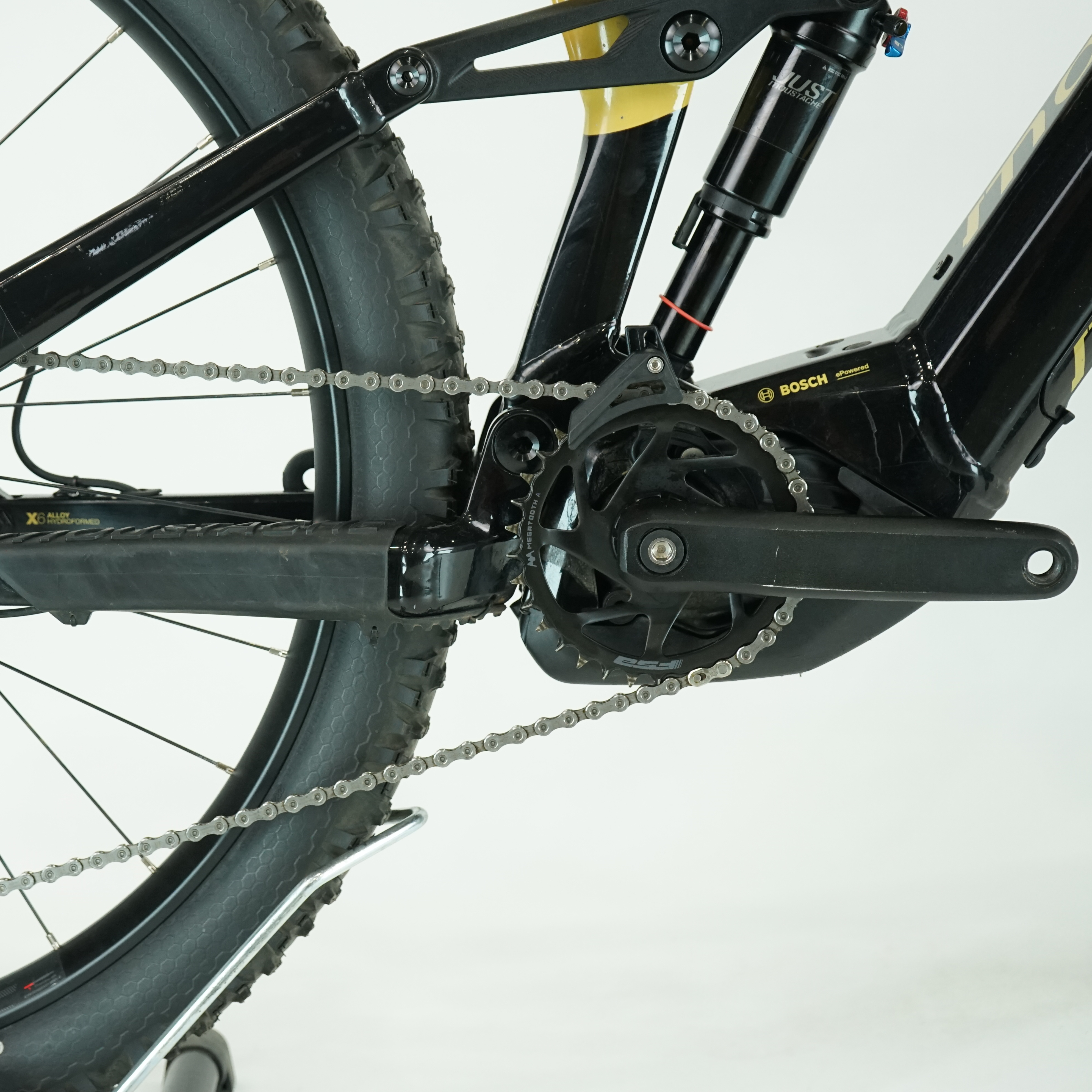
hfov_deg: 25.1
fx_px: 2427
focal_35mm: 68
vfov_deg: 25.4
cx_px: 302
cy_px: 544
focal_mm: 53
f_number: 5.6
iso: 1600
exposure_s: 1/200
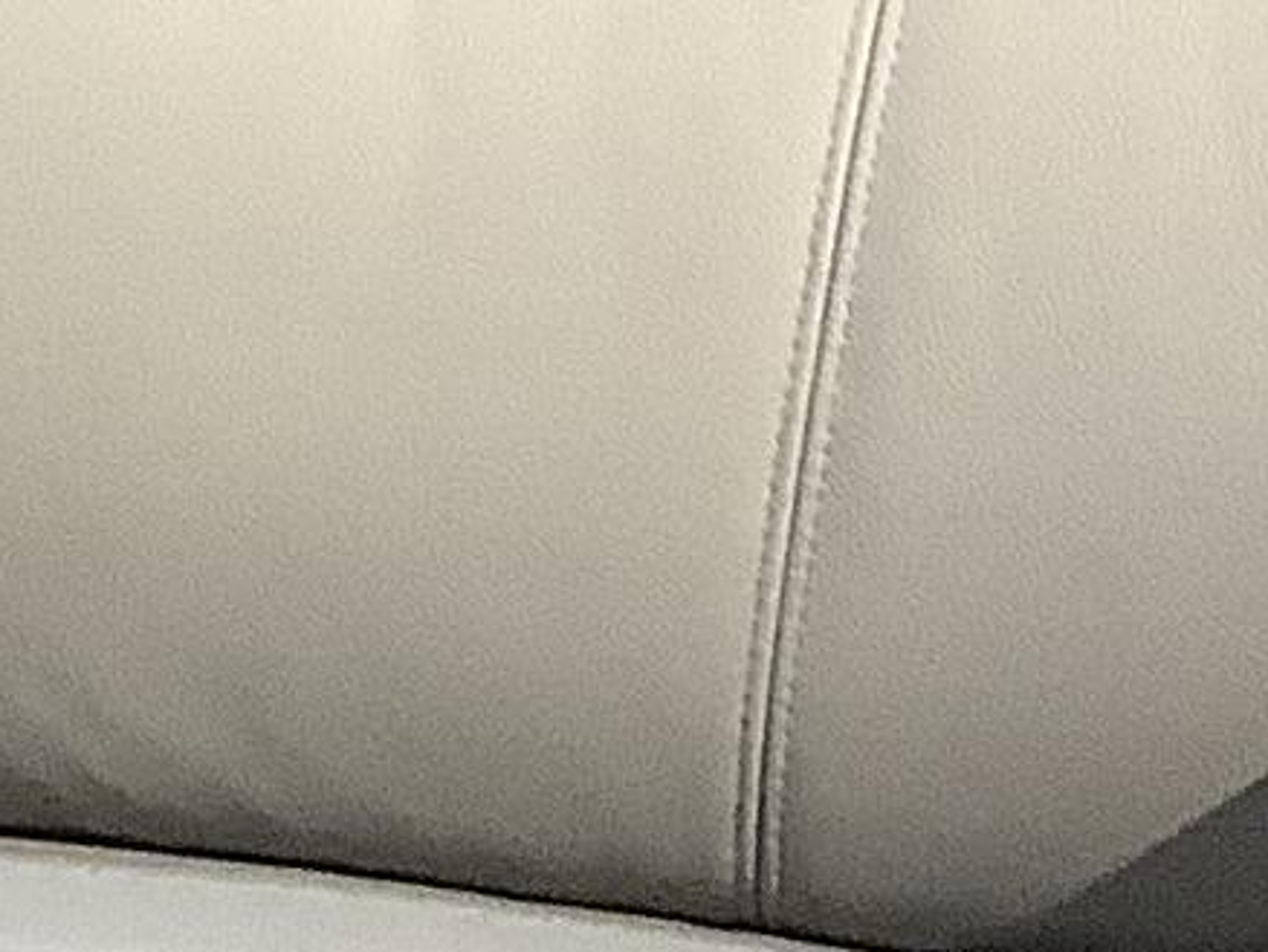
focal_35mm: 231
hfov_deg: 8.4
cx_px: -582
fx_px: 8466
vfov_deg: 6.4
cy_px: 764
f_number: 2.4
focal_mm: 3.3
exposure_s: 1/50
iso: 100
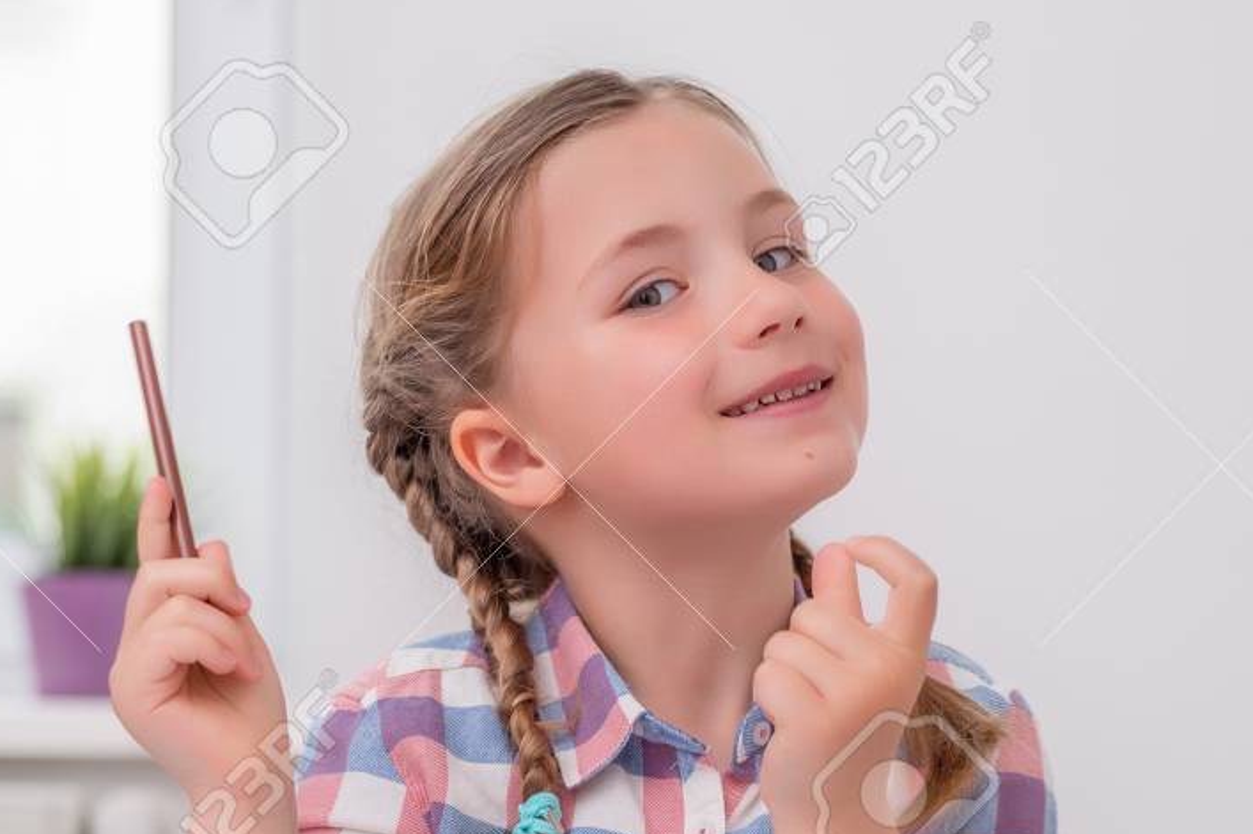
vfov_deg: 9.9
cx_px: 565
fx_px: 4802
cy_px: 732
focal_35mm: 138
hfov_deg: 14.9
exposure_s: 1/125
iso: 250
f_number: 3.5
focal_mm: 75
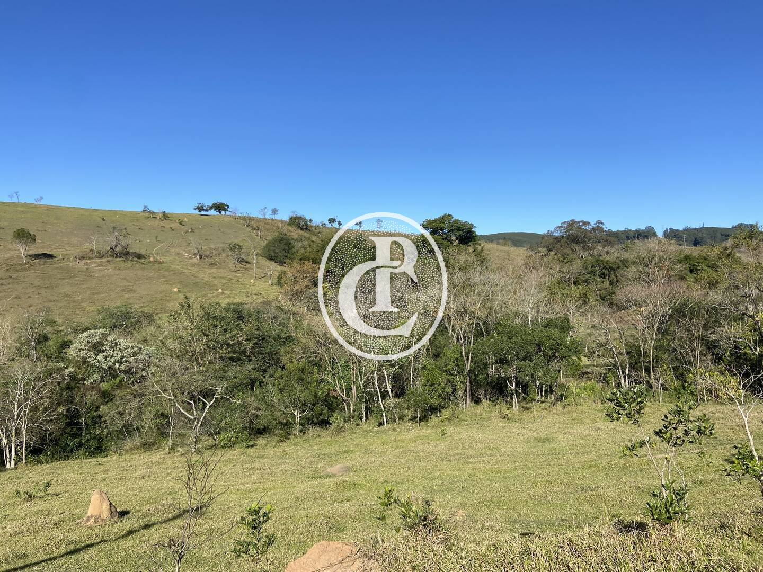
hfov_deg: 67.3
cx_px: 382
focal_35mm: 26
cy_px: 286
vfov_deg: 53.1
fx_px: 573
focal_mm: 4.25
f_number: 1.8
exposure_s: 1/2625
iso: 32
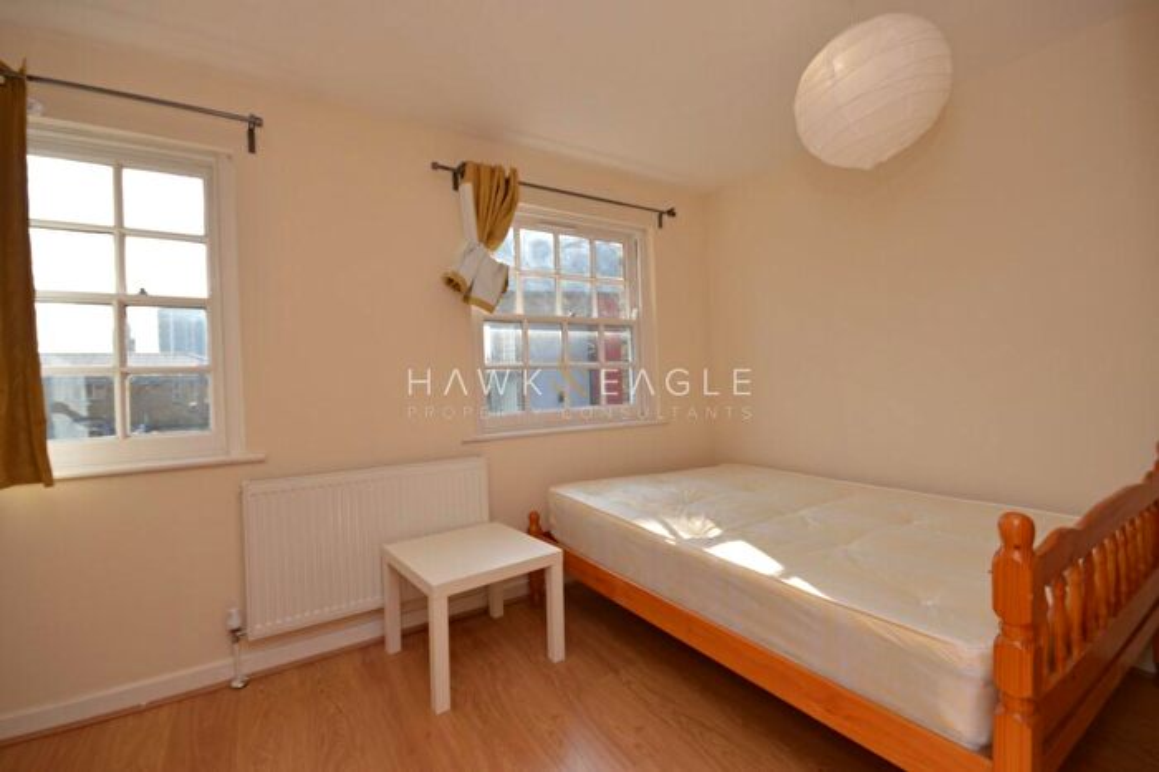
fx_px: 483
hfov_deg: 100.4
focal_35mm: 15
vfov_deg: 77.3
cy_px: 386
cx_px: 580
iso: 100
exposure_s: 1/60
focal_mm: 10
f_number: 8
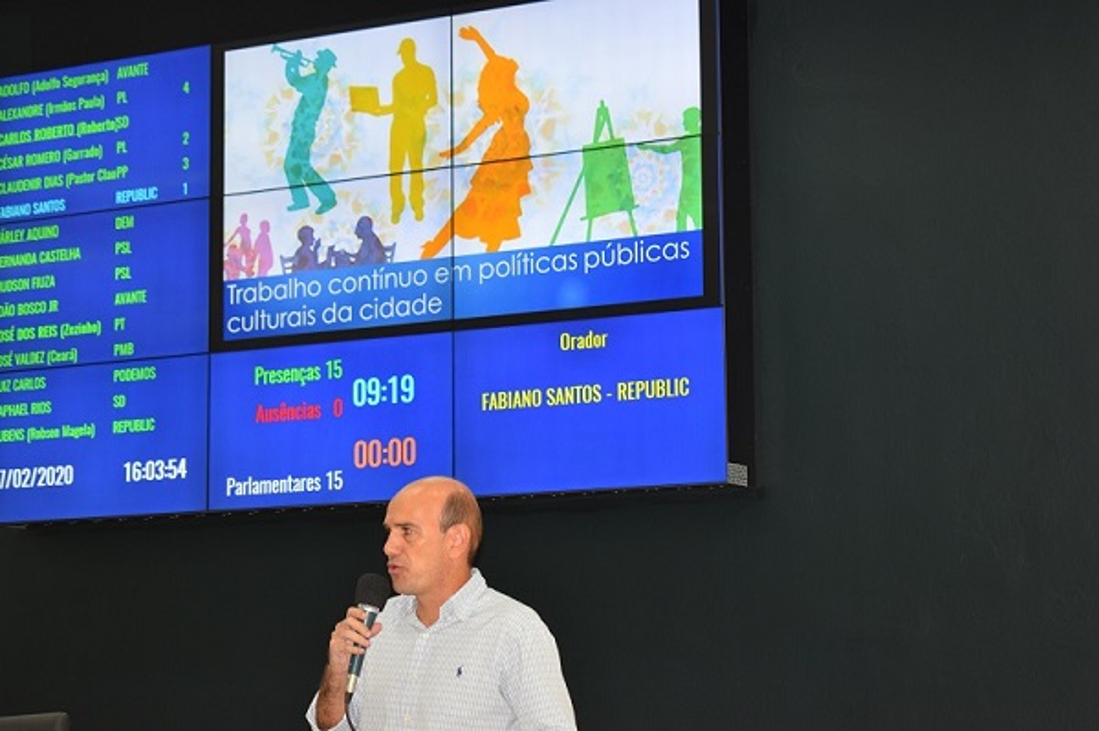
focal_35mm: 82
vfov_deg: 16.5
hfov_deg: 24.6
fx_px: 2516
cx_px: 550
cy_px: 366
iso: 800
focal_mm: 55
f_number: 5.6
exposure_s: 1/60
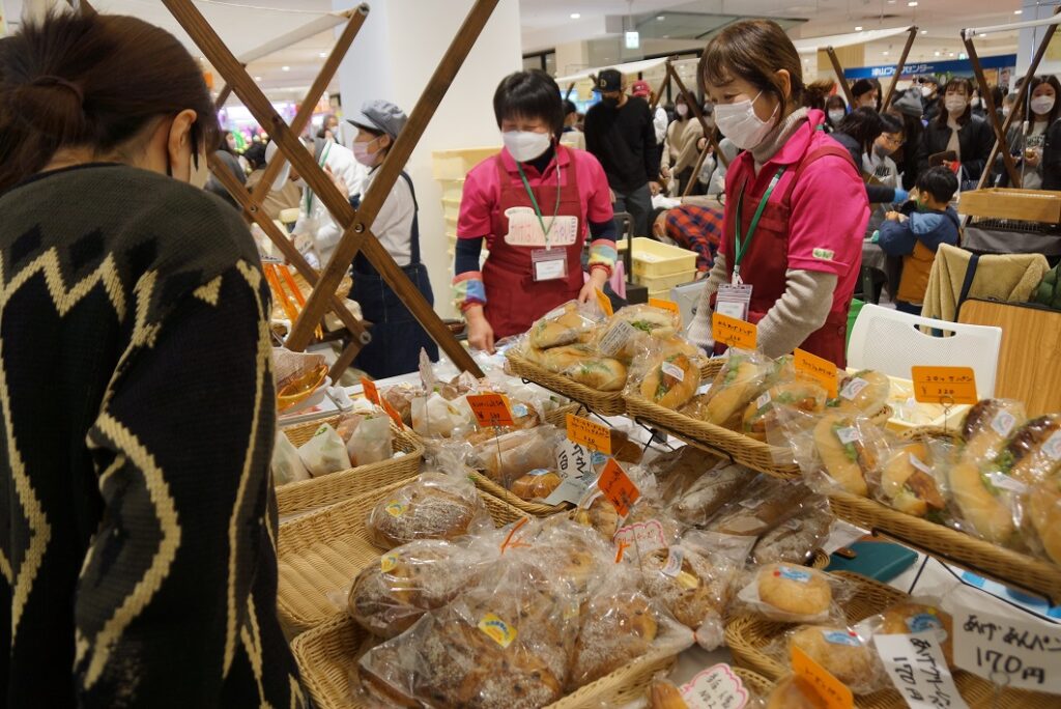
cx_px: 530
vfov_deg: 48.0
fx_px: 796
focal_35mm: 27
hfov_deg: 67.4
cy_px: 354
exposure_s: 1/60
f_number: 4
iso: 250
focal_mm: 18
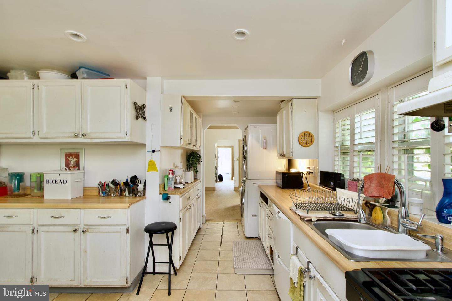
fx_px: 188
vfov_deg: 77.3
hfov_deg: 100.4
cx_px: 226
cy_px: 150
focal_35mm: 15
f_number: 7.1
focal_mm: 10
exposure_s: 1/6
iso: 320
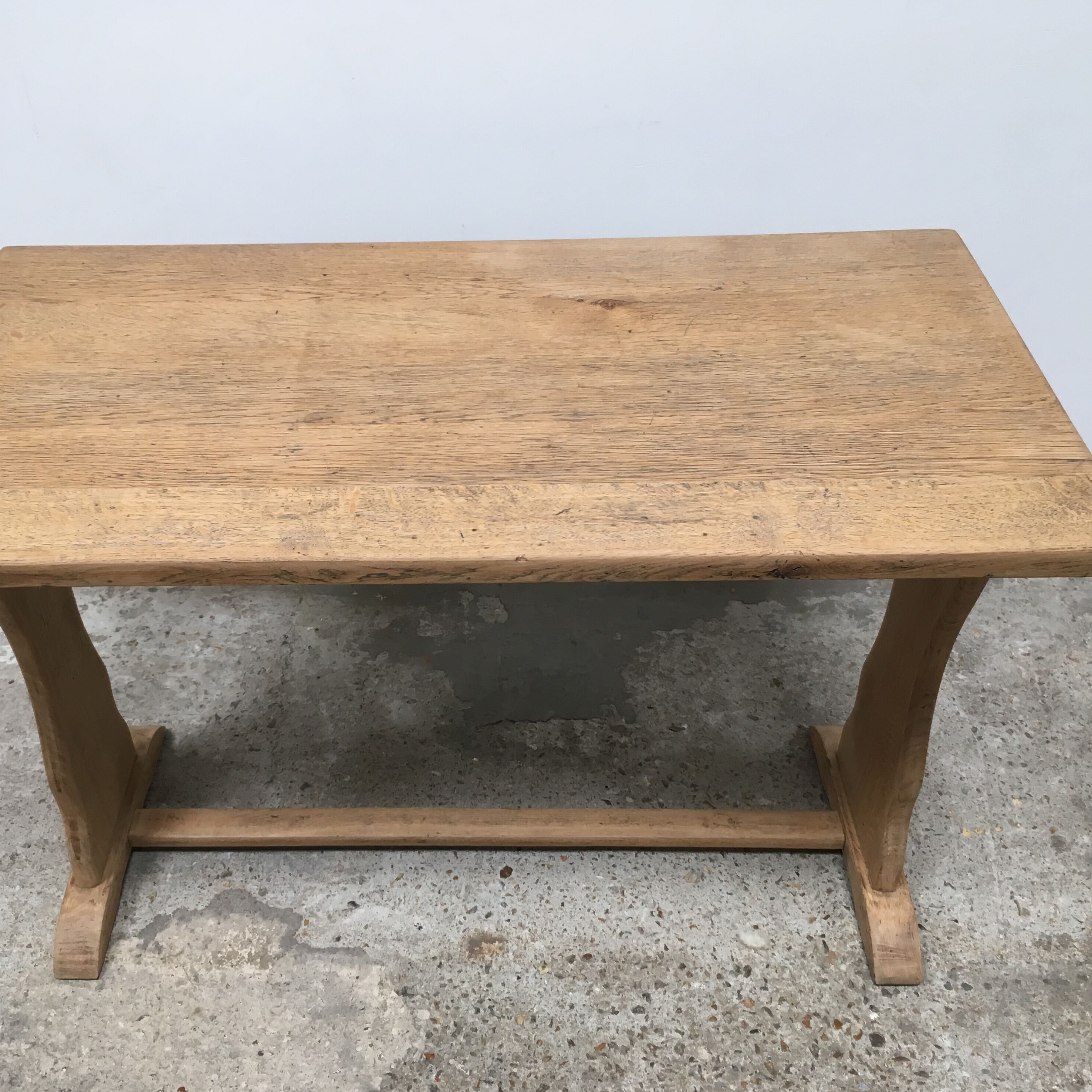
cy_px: 550
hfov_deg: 47.0
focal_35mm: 35
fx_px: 1249
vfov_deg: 47.2
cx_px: 457
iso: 64
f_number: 2.2
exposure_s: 1/33
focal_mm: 4.15
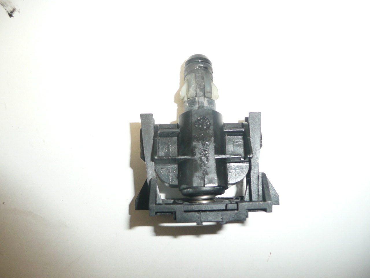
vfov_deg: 49.7
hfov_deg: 63.4
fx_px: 299
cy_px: 139
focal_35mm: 28
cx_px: 185
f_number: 3.3
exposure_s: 1/80
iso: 100
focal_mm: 4.6
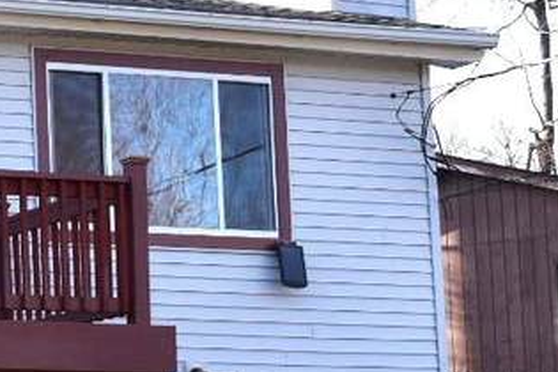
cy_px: 288
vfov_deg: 10.2
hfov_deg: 13.3
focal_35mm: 134
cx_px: -547
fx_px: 2077
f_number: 10
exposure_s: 1/160
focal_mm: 22
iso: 400
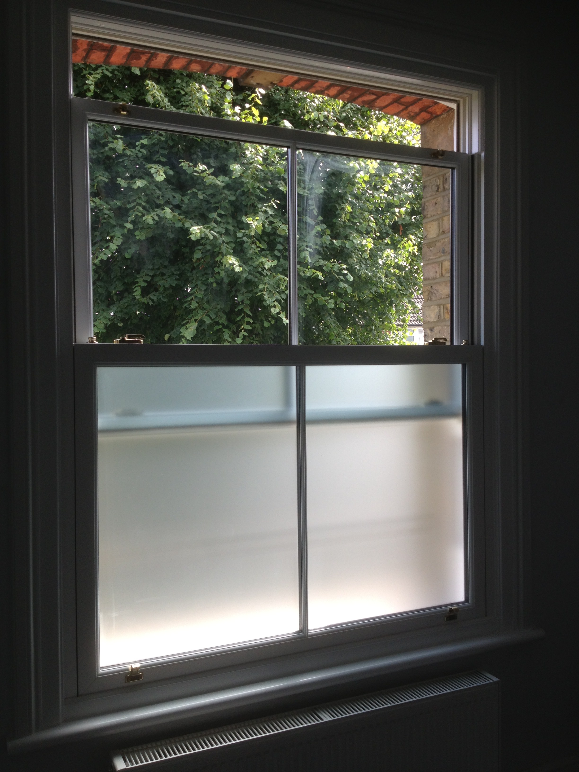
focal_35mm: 35
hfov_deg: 40.7
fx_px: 781
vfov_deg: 52.6
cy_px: 386
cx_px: 290
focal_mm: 4.28
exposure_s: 1/204
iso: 50
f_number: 2.4
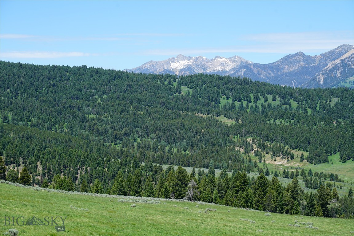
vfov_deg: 13.0
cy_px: 118
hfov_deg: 19.5
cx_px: 177
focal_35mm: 105
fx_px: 1033
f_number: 8
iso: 100
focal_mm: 105
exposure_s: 1/250
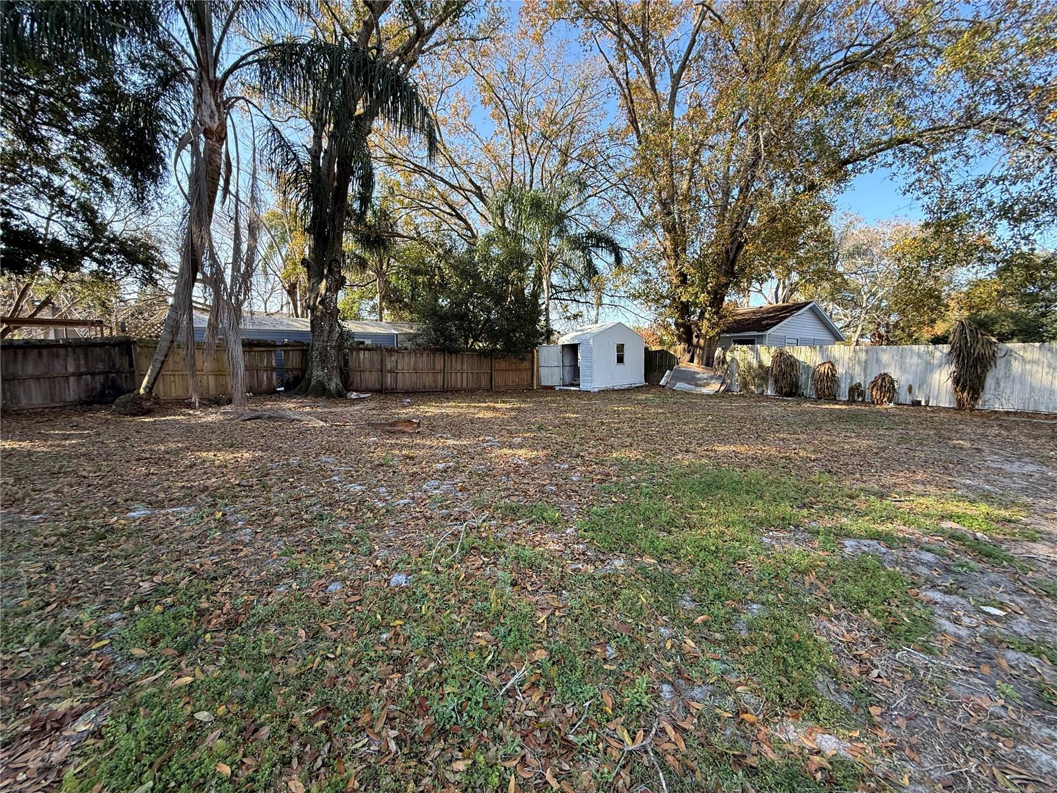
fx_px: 427
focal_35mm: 14
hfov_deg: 102.1
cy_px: 396
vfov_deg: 85.7
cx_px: 528
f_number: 2.2
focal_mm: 2.22
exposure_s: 1/262
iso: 64
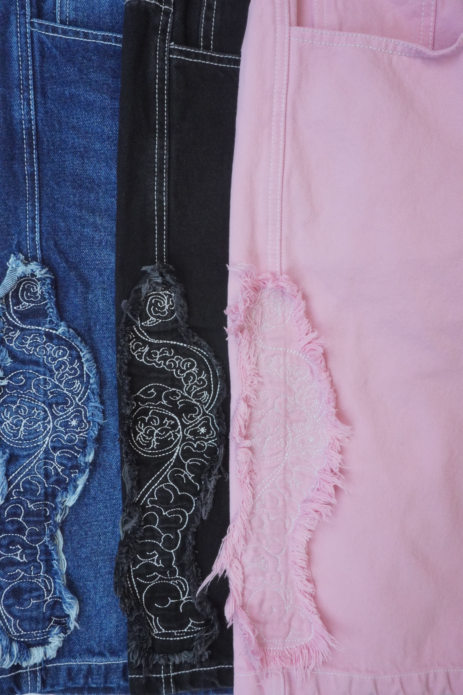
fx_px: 608
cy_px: 348
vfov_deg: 59.5
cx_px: 232
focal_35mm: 32
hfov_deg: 41.7
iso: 2000
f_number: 25
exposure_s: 1/40
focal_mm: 21
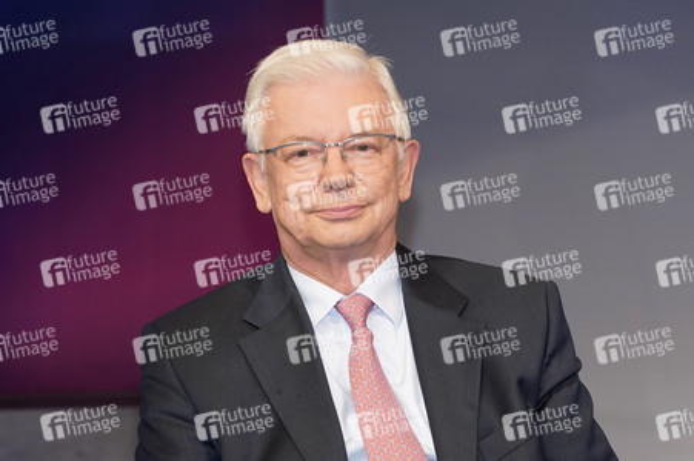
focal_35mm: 68
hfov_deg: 29.7
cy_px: 230
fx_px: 1310
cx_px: 347
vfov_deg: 20.0
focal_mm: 68
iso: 2000
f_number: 5.6
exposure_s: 1/160
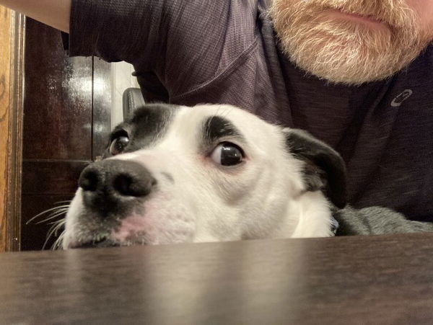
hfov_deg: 56.8
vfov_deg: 44.2
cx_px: 216
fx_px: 401
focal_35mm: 32
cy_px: 162
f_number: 2.2
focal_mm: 2.87
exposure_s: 1/15
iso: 800
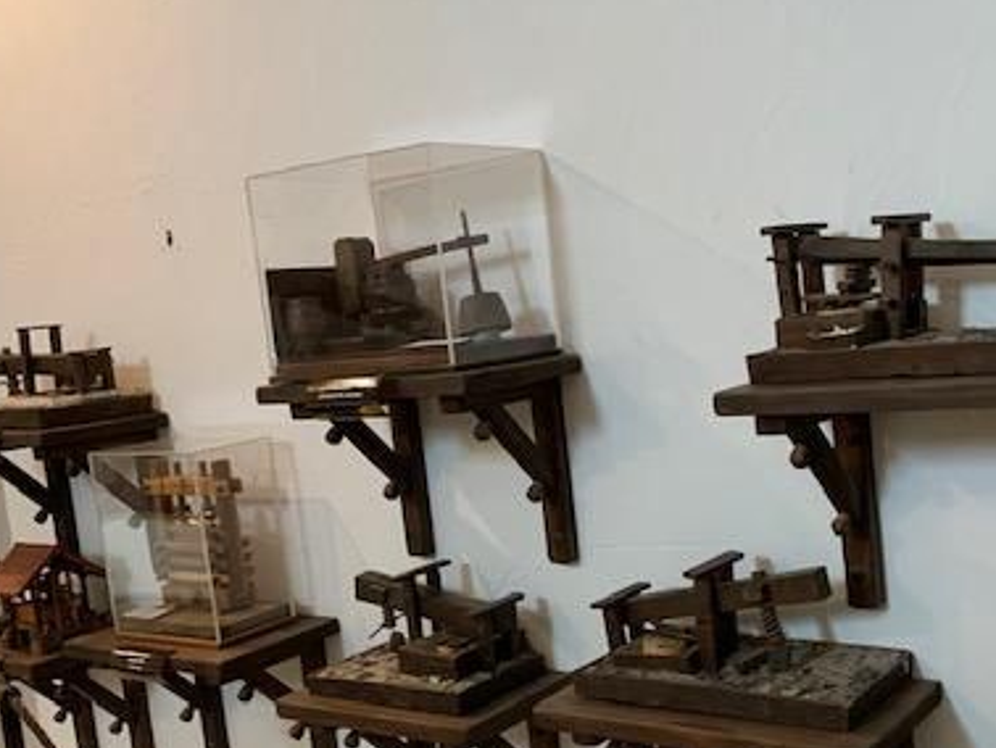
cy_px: 490
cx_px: 553
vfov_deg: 32.7
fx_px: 1267
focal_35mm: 44
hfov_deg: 42.9
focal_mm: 4.25
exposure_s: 1/50
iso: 125
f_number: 1.8
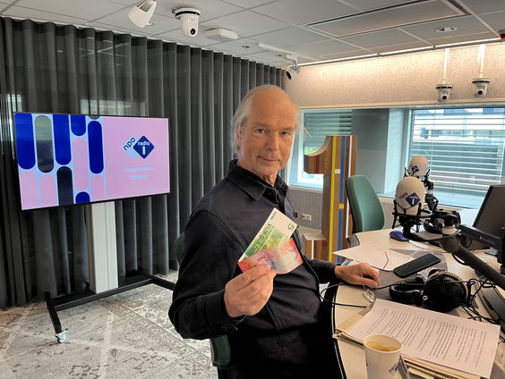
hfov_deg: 67.3
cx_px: 252
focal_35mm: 26
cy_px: 190
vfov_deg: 53.1
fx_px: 380
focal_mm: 5.1
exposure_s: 1/50
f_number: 1.6
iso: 125
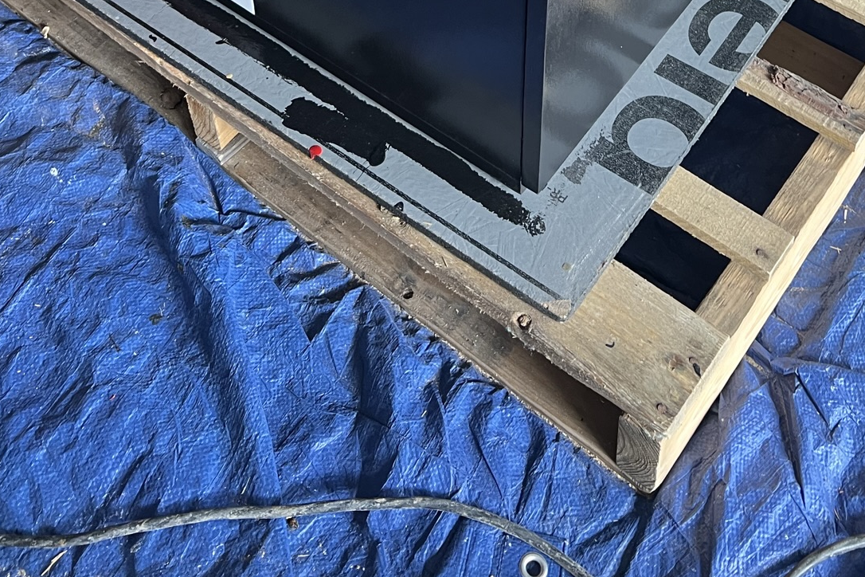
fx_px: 1225
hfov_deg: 38.7
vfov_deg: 22.8
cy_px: -223
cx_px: 526
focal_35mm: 51
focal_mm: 5.7
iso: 125
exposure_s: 1/101
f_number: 1.5
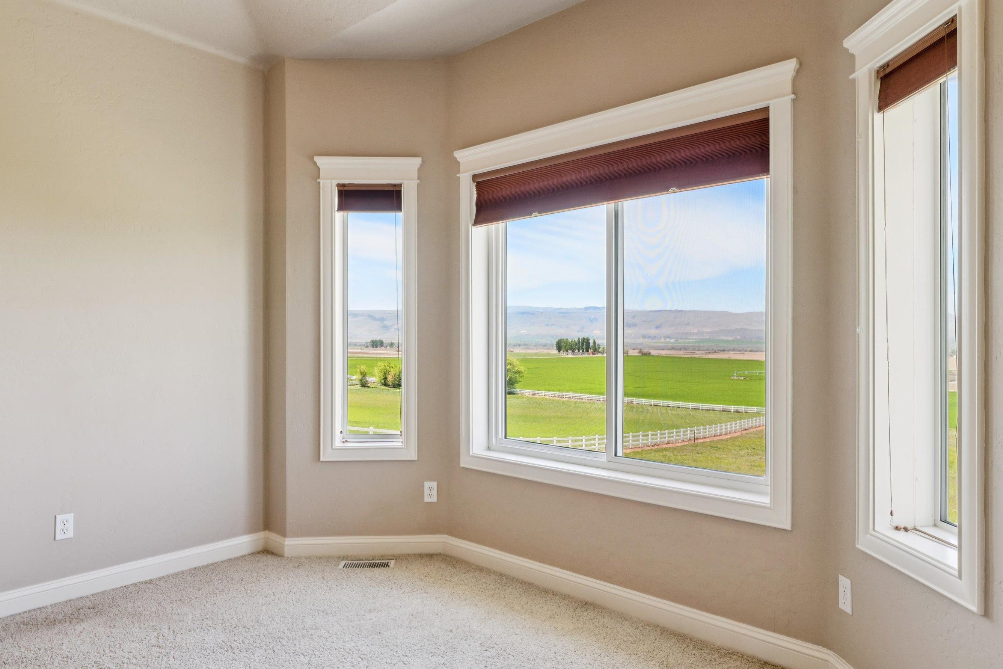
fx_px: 650
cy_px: 340
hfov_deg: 75.3
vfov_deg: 54.4
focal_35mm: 23
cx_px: 503
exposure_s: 1/60
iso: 400
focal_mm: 20.3
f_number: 13
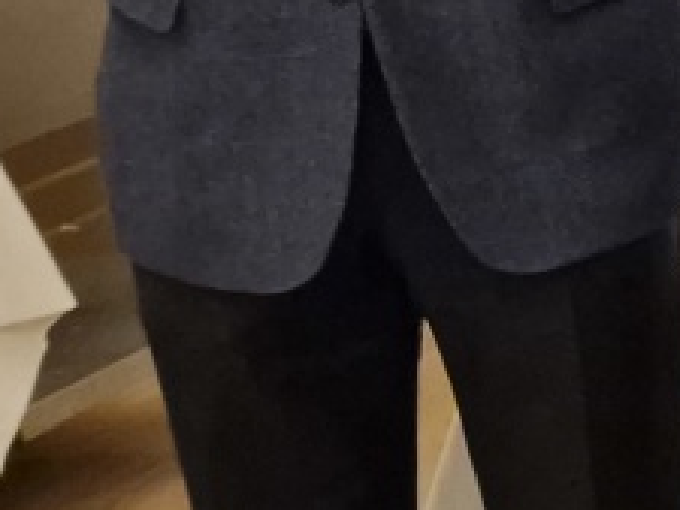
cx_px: 1732
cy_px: -97
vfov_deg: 10.0
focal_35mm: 147
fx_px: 2889
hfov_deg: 10.9
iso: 640
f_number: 1.8
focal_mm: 6.4
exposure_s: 1/33
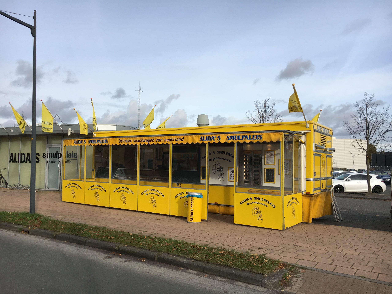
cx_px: 196
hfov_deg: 61.7
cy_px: 147
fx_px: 328
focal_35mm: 29
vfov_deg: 48.2
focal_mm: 4.15
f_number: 2.2
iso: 25
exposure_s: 1/1183
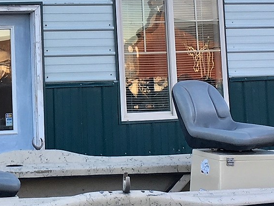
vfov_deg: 14.0
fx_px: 824
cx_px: 18
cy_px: 4
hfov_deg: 18.5
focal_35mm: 104
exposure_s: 1/120
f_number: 2.2
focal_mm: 4.15
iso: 32
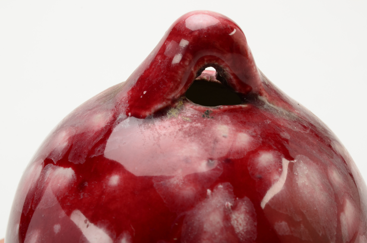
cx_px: 184
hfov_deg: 24.7
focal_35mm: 82
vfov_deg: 16.5
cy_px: 122
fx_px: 839
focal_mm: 55
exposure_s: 1/160
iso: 100
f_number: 22
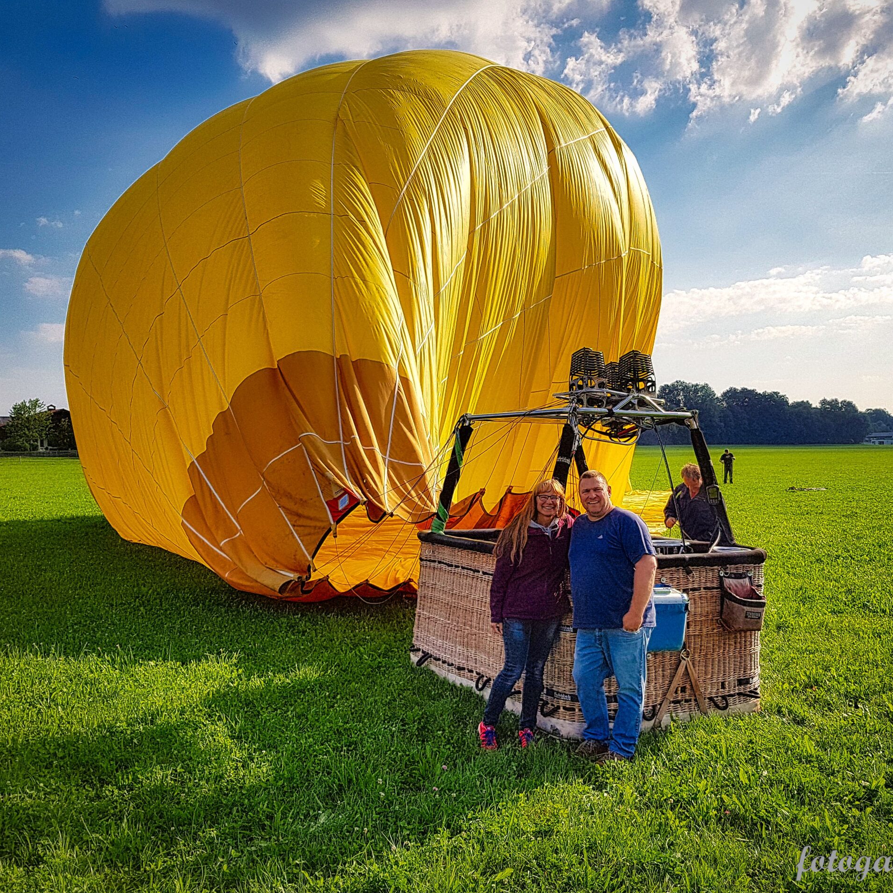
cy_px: 450
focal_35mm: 31
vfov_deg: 52.5
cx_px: 502
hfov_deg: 52.4
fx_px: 905
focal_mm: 4.2
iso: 50
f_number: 1.7
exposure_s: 1/4368
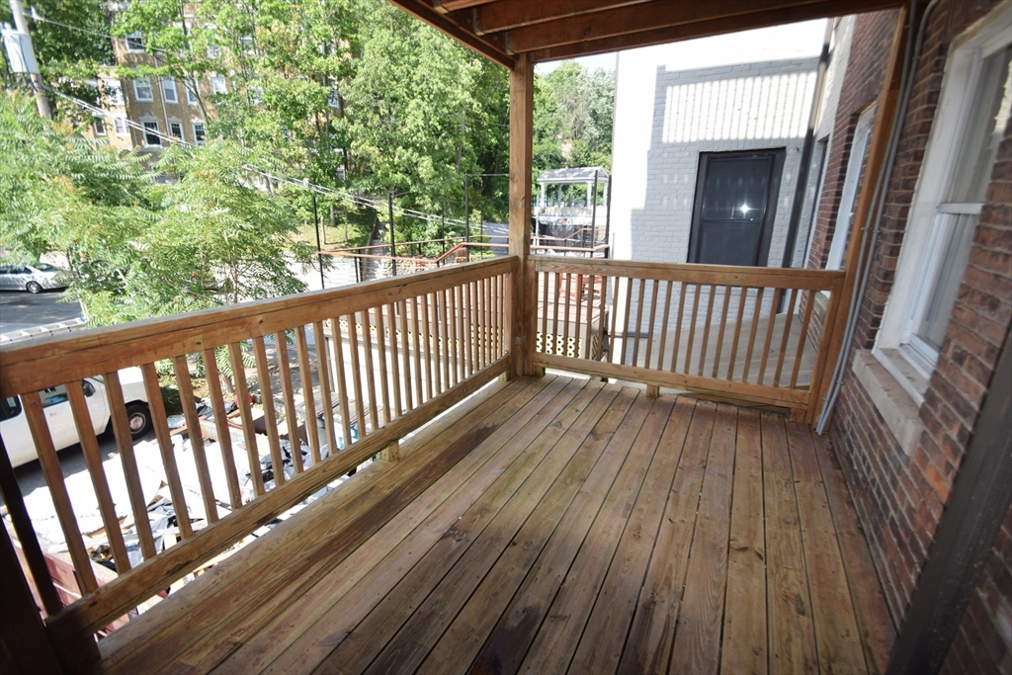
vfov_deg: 77.3
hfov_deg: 100.4
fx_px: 422
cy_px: 338
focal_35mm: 15
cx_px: 506
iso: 110
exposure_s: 1/125
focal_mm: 10
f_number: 5.6
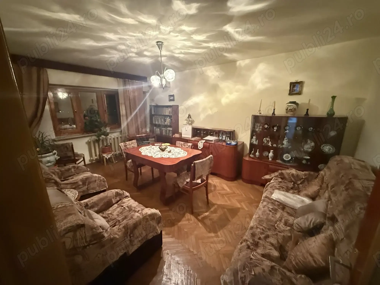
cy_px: 142
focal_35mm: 14
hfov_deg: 102.1
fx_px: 154
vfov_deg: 85.7
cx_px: 190
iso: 1250
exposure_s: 1/50
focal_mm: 2.22
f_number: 2.2
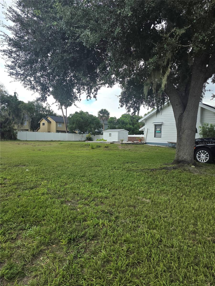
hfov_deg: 58.9
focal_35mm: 23
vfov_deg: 73.9
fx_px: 190
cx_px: 108
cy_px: 143
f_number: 1.7
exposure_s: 1/667
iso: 12
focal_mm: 6.3
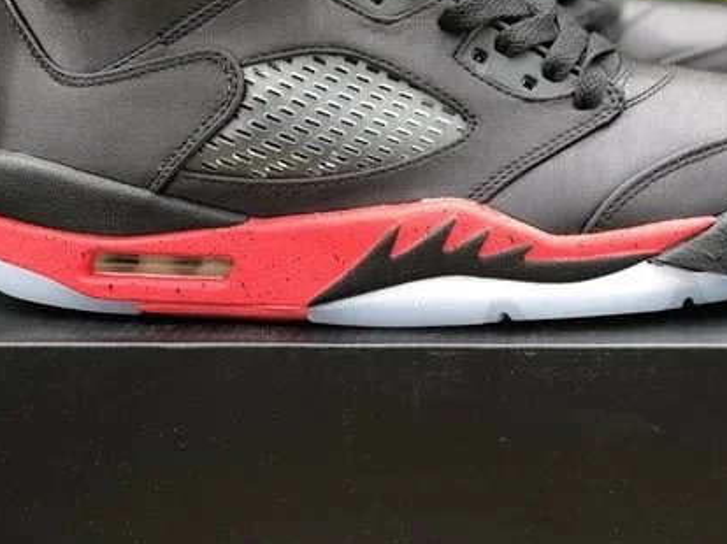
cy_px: 124
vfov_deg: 15.8
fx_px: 1952
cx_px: 416
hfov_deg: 21.1
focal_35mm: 93
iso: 25
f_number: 2.4
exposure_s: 1/120
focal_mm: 6
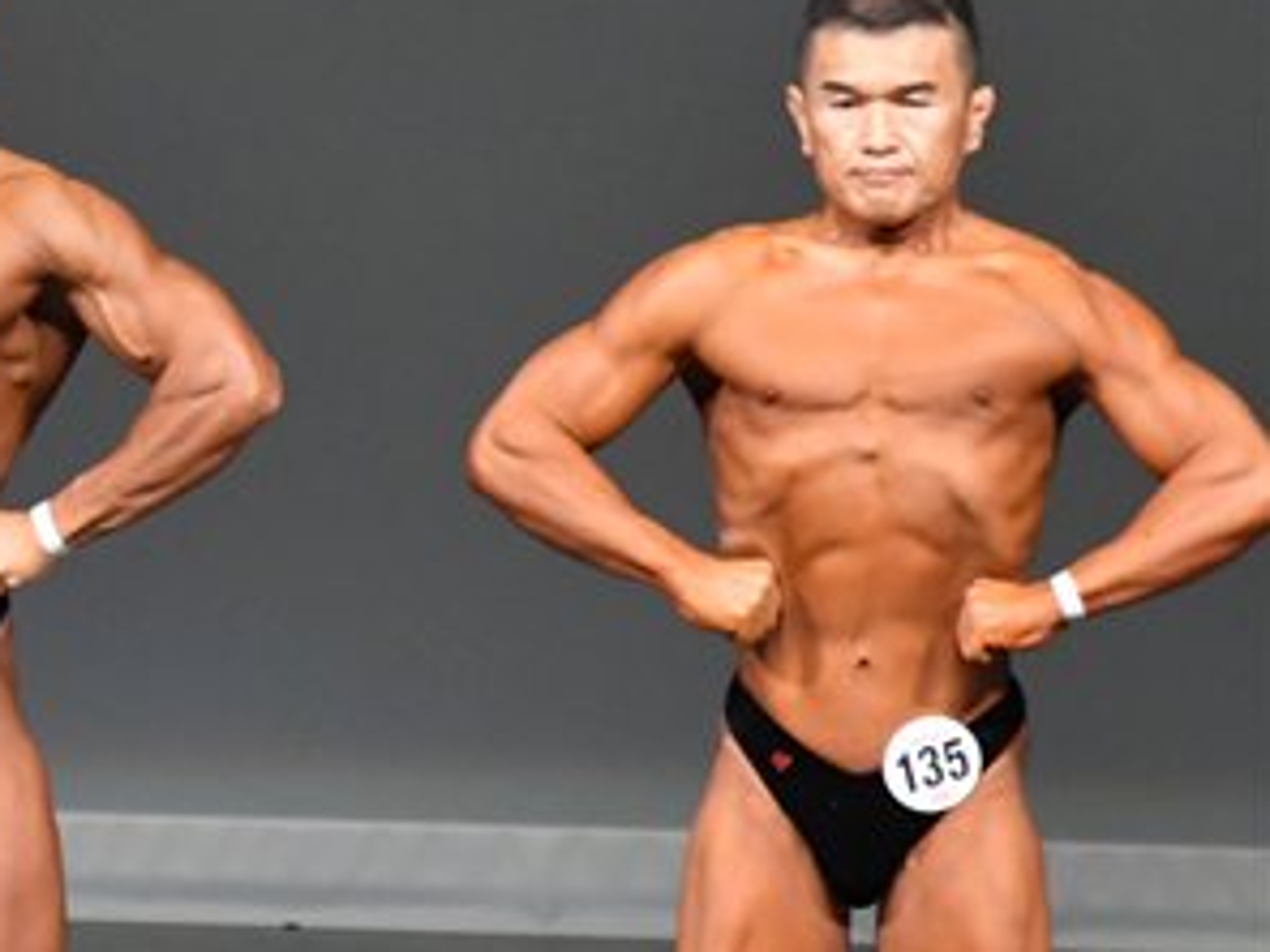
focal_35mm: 755
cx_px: -384
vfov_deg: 2.0
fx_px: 27700
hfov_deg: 2.6
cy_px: 708
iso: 5000
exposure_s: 1/400
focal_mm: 200
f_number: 5.6
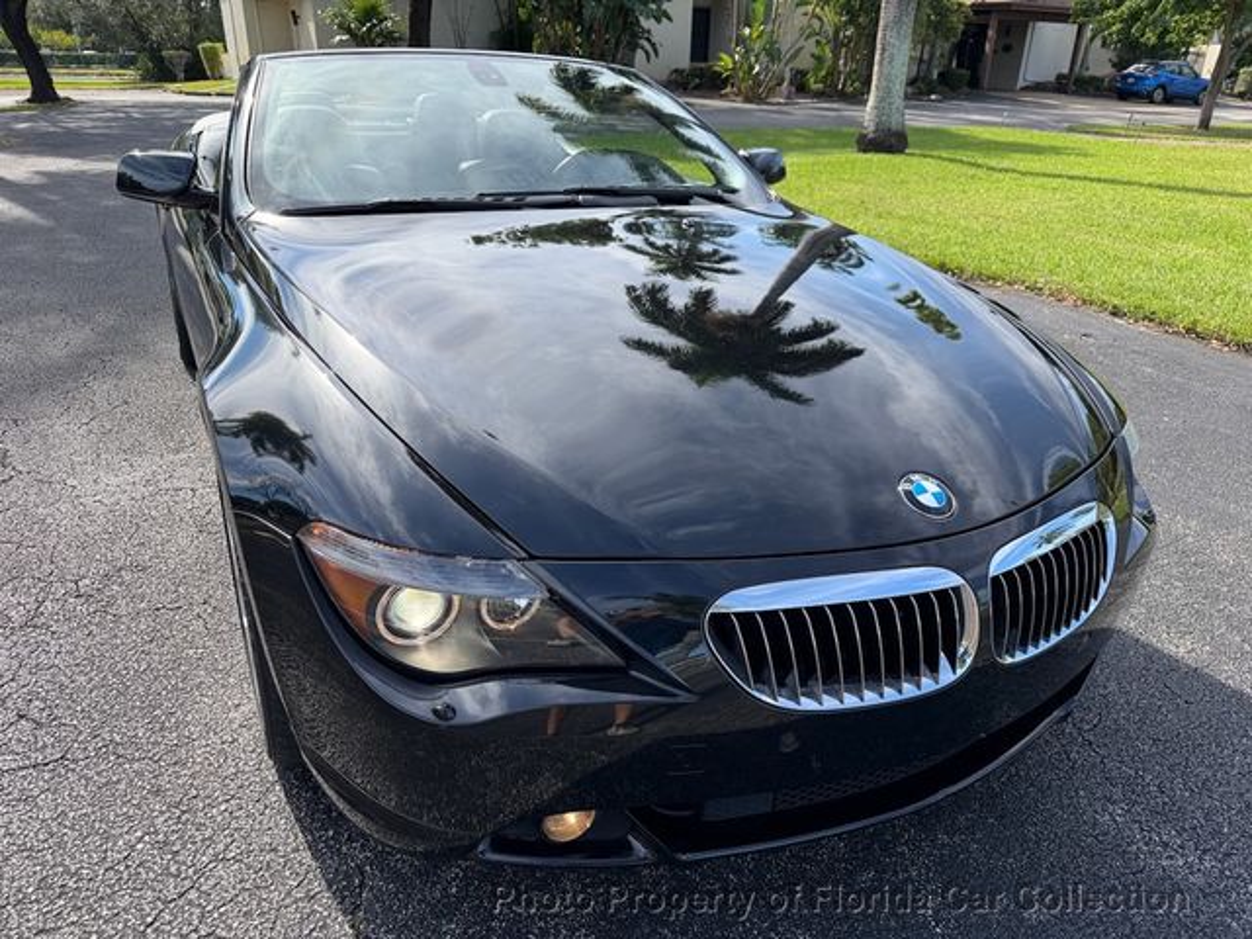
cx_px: 626
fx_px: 868
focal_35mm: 24
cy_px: 470
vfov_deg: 56.8
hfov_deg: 71.6
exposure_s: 1/1385
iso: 80
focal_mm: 6.76
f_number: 1.78
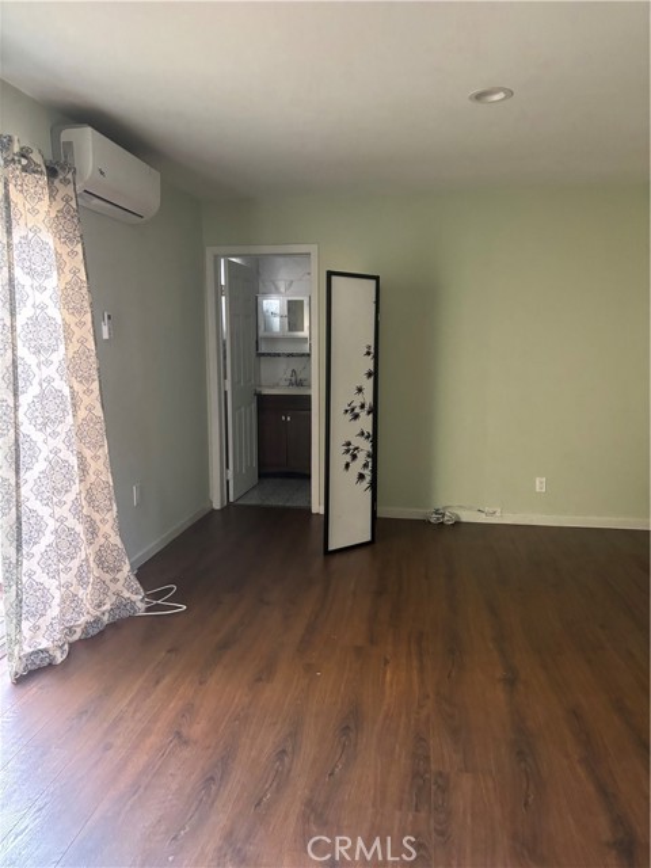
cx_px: 326
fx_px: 652
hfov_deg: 53.1
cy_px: 434
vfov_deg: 67.3
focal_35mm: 26
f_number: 1.6
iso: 500
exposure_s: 1/57
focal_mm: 5.96
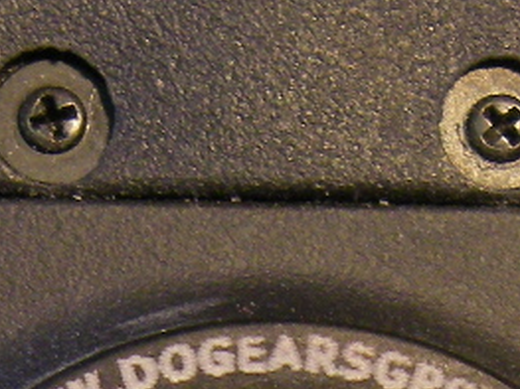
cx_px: 202
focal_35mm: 185
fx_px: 2778
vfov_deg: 7.7
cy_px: 723
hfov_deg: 10.7
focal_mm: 6.3
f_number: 3.3
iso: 125
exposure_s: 1/50
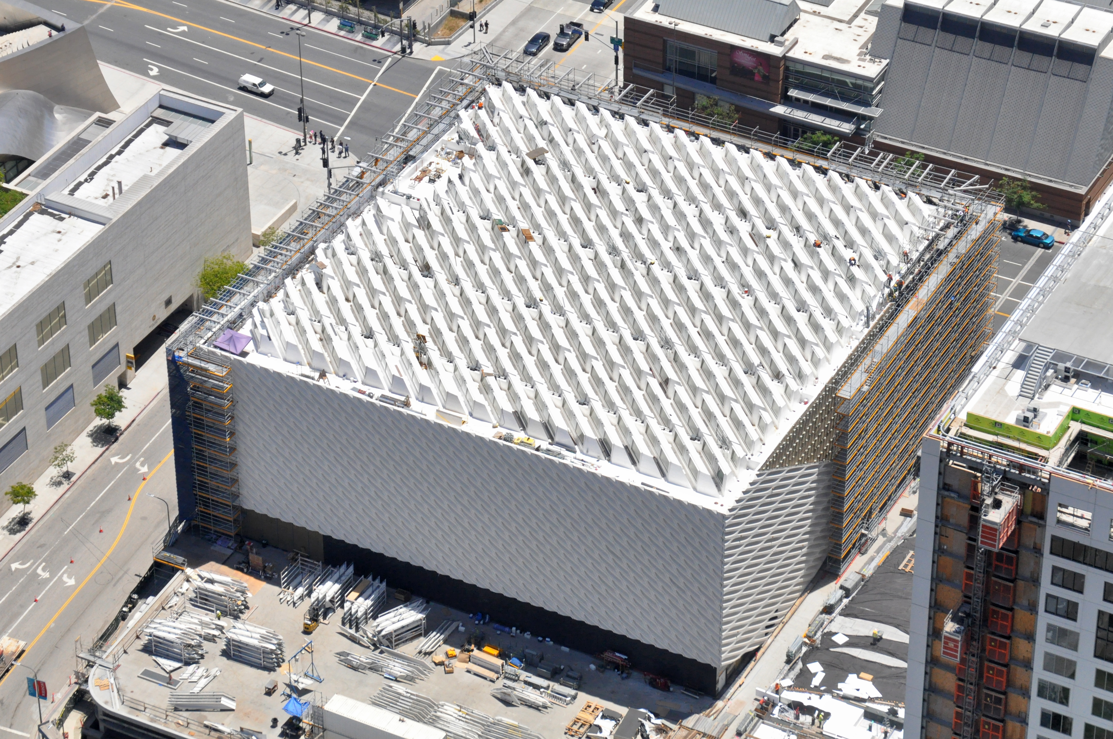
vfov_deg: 12.1
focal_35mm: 112
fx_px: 3474
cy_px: 370
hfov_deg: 18.2
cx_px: 556
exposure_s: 1/2000
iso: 1000
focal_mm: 75
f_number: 11
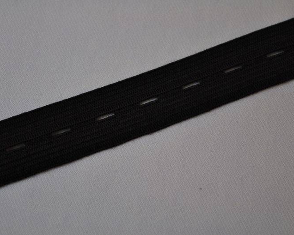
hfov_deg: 20.4
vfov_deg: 16.4
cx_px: 119
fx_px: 814
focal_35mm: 94
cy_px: 118
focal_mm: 55
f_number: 5.6
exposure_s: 1/40
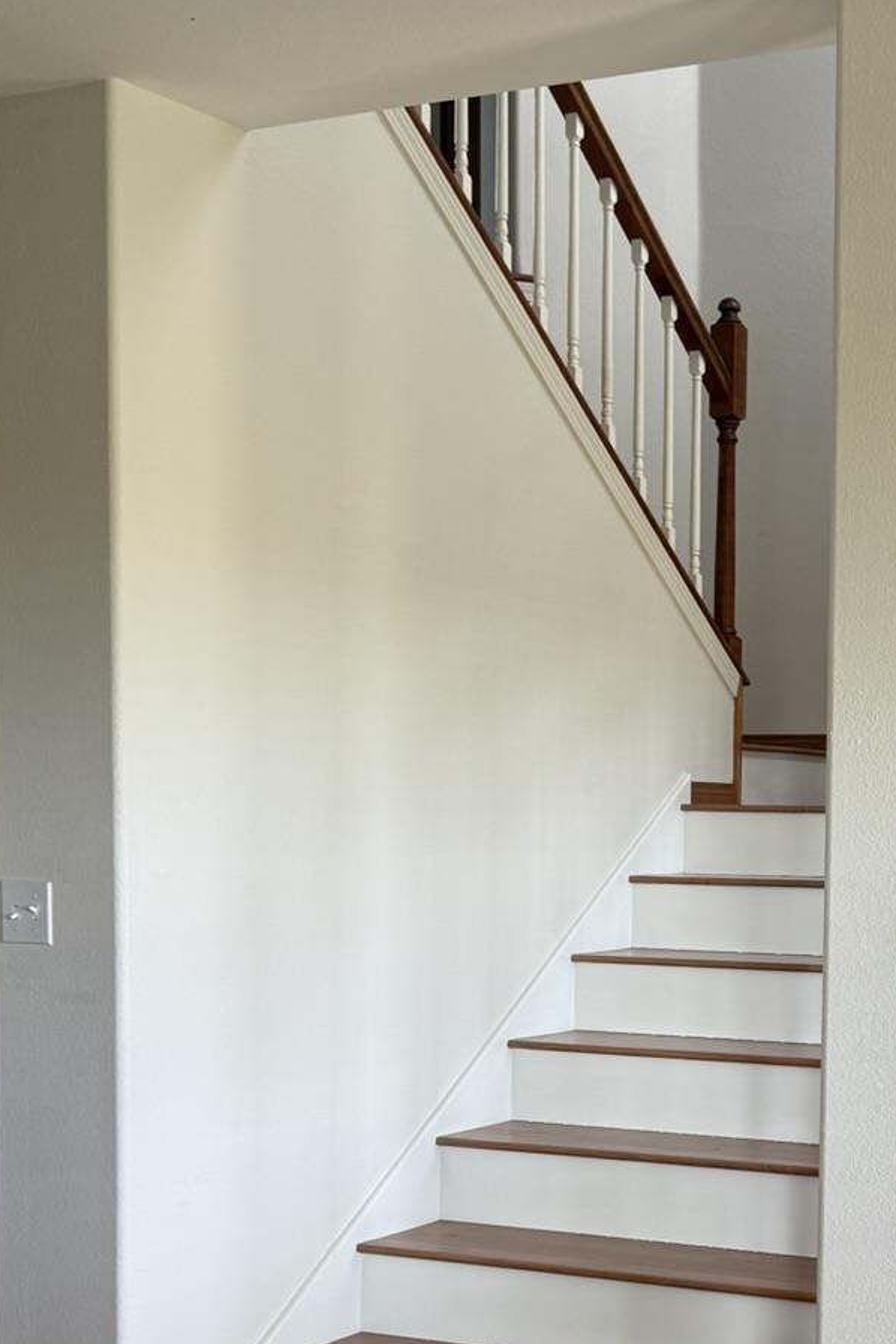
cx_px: 820
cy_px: 929
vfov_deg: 34.6
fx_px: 2128
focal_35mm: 57
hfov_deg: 23.1
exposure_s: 1/121
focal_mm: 6.76
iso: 160
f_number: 1.78
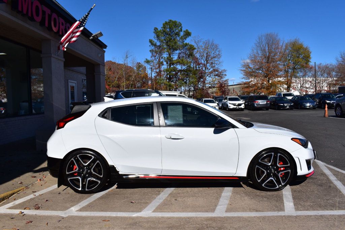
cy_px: 115
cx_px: 172
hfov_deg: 61.9
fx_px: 287
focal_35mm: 30
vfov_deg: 43.6
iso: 200
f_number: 11
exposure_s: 1/500
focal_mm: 20
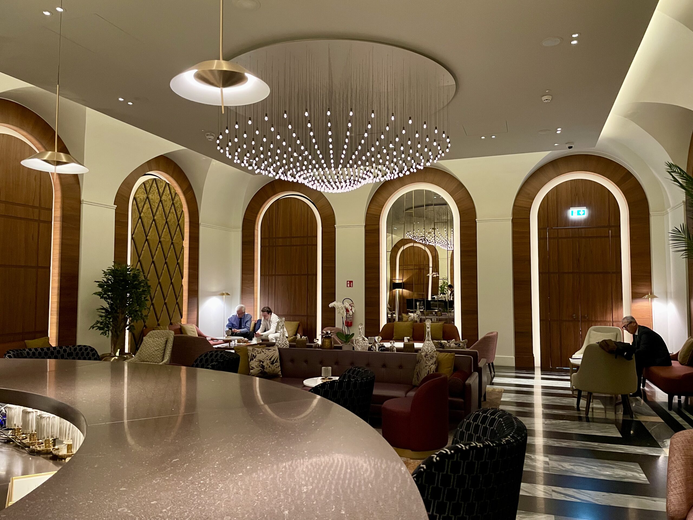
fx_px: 521
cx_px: 346
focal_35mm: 26
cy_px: 260
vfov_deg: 53.1
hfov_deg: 67.3
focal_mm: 4.2
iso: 500
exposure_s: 1/40
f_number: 1.6
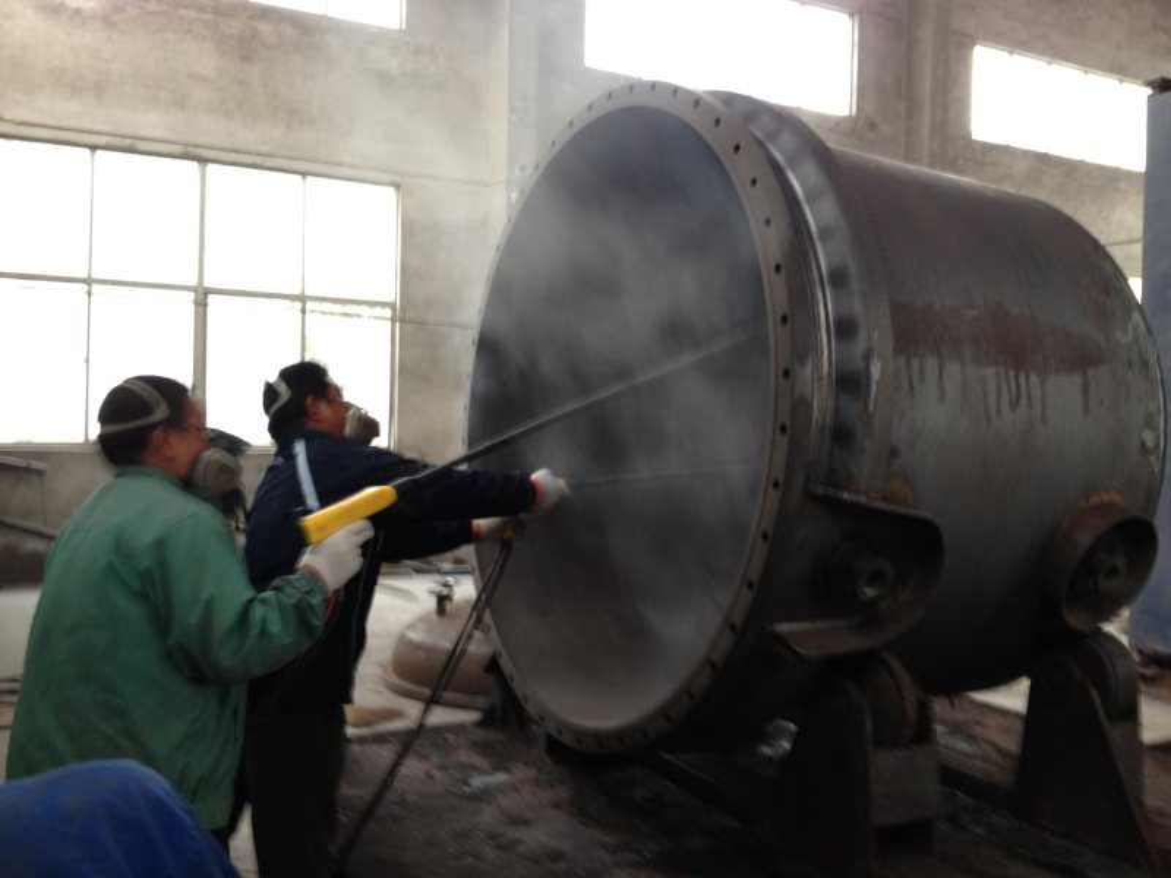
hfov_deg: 52.6
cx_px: 586
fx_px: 1184
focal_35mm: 35
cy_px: 439
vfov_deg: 40.7
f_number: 2.4
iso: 64
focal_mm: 4.28
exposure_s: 1/20
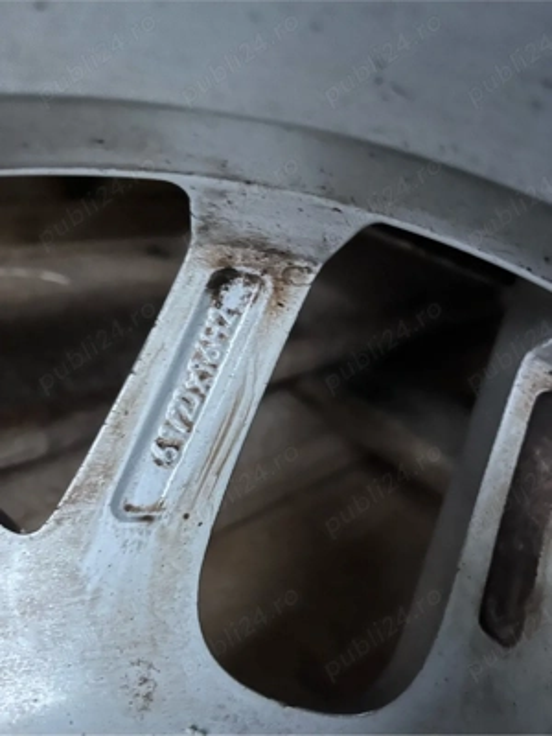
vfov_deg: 67.3
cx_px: 276
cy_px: 368
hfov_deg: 53.1
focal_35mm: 26
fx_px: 553
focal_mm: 5.1
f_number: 1.6
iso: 640
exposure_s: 1/12
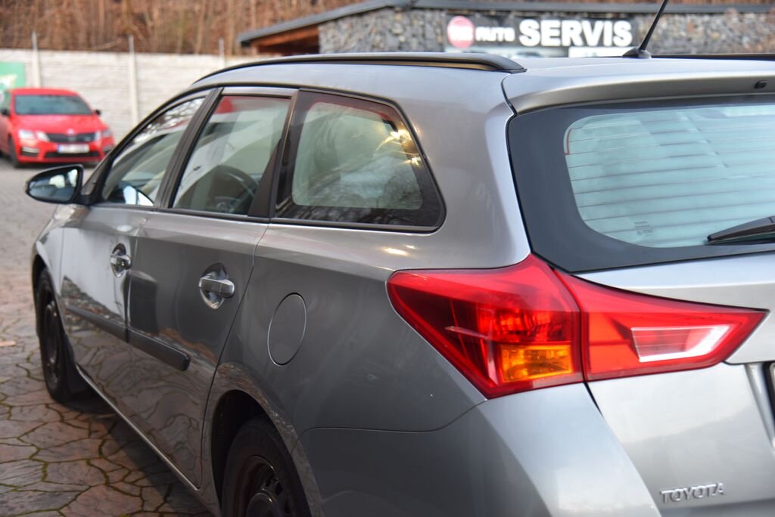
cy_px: 258
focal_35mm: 48
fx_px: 1034
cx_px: 388
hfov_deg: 41.1
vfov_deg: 28.1
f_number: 4
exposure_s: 1/50
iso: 500
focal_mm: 48
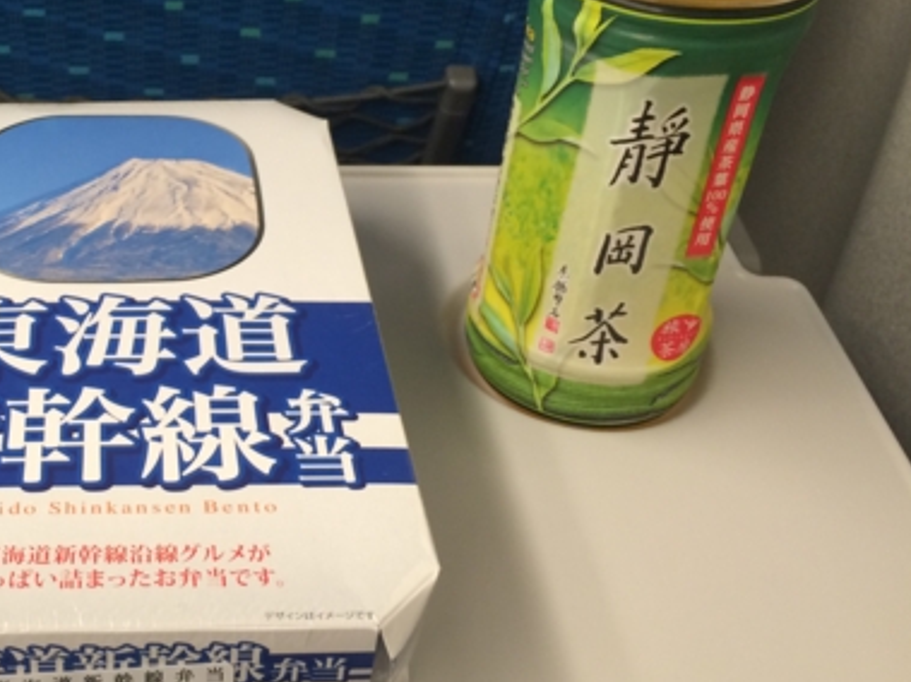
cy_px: 235
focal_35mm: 49
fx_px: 1289
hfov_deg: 37.3
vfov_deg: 29.5
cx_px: 163
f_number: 2.2
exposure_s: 1/30
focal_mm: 4.15
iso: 100
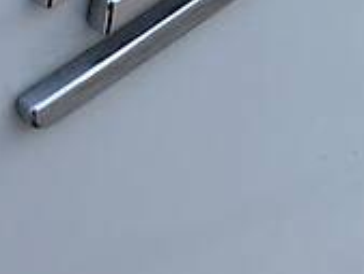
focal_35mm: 137
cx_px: 465
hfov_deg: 13.9
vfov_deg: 10.1
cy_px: -255
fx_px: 1442
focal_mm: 4.2
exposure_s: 1/119
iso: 25
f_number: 2.2
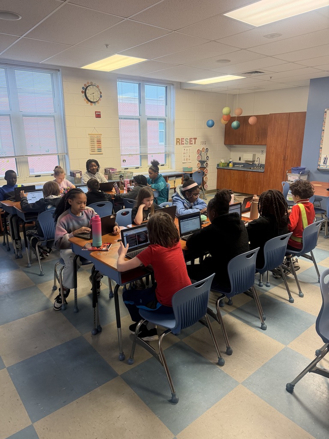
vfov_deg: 71.6
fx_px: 304
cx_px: 164
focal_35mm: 24
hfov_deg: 56.8
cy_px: 220
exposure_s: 1/120
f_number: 1.78
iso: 250
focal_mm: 6.76
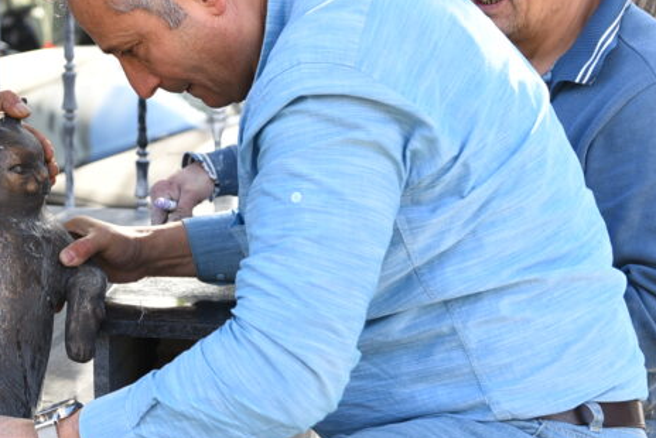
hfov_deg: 18.7
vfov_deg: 12.9
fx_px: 1933
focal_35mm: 106
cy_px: 205
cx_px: -11
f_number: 4
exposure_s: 1/250
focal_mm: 48
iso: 320
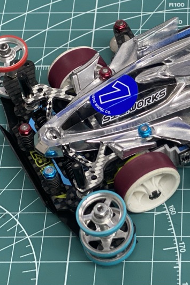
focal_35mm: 122
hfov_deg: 11.1
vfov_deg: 16.7
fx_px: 965
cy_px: 76
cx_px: 214
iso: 200
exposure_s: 1/100
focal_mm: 6
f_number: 2
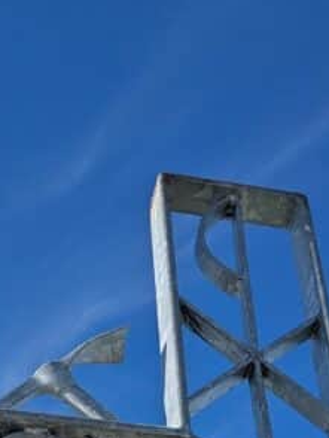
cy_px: 638
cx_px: 156
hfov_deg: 17.0
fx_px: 1101
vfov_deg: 19.8
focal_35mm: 87
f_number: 1.89
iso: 47
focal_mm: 5.43
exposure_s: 1/1692
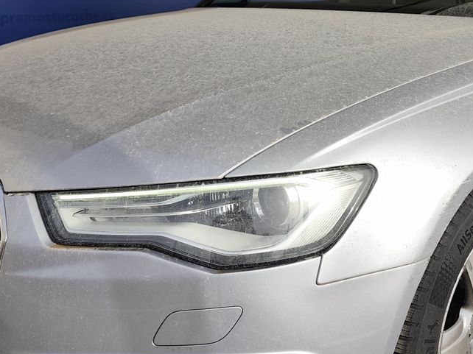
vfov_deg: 33.3
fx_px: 587
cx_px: 229
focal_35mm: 43
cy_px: 115
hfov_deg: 43.9
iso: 50
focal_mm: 6.19
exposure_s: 1/630
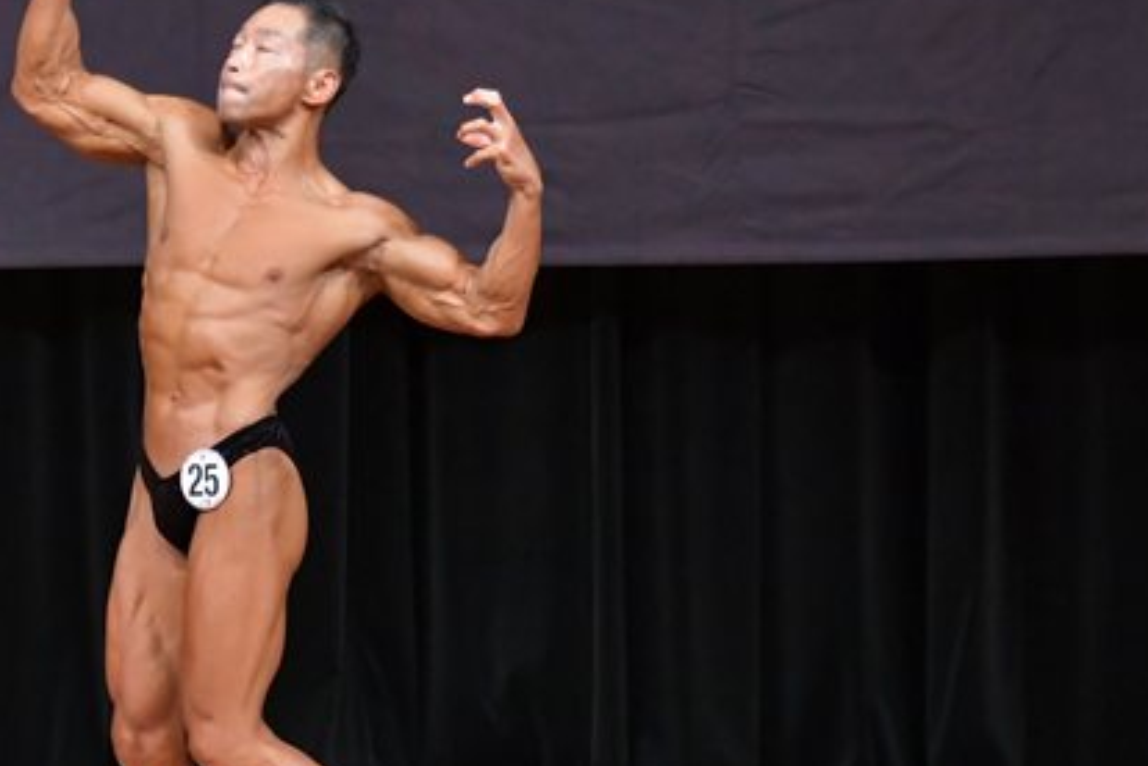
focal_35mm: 449
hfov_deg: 4.6
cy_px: 411
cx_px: 223
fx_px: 14317
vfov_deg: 3.1
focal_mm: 160
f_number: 5.6
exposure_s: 1/400
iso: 5000
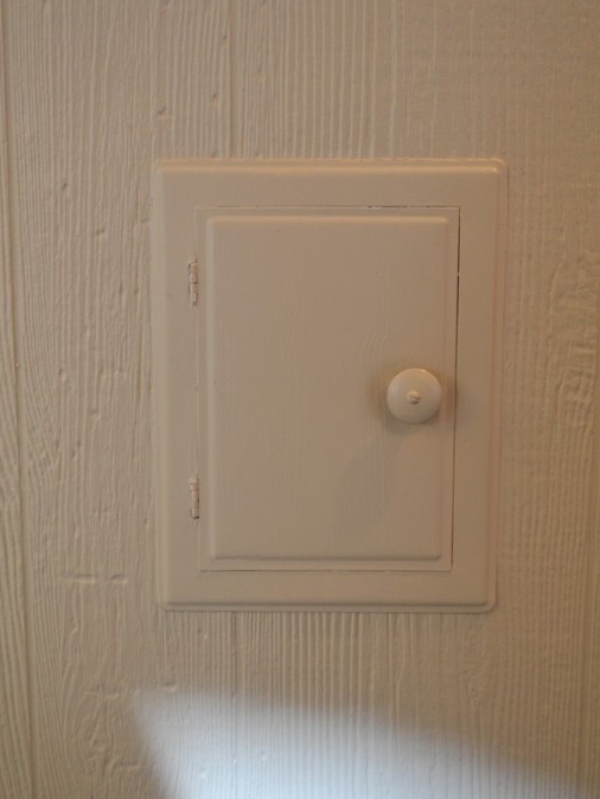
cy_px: 394
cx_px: 298
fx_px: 1062
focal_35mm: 46
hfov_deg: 31.5
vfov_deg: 41.2
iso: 900
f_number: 4.5
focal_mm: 28
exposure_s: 1/60
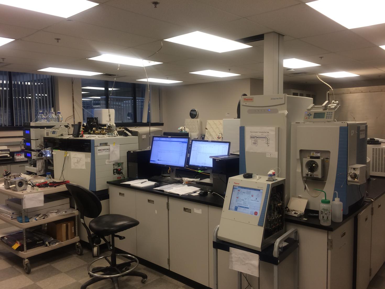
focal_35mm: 29
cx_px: 192
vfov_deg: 48.2
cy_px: 144
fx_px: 323
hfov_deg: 61.7
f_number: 2.2
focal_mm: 4.15
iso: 50
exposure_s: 1/30
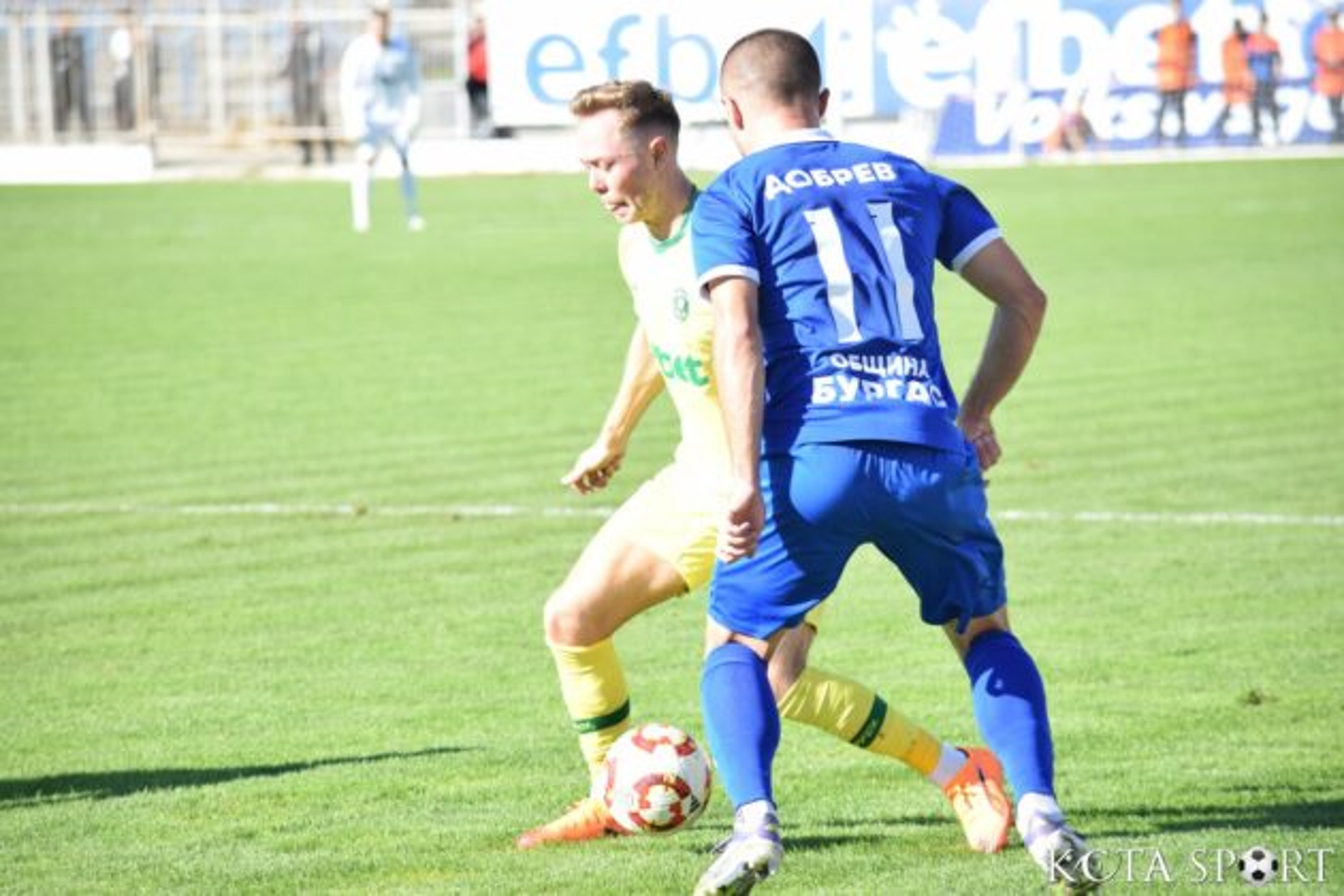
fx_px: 8399
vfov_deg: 6.1
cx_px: 672
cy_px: 448
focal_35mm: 225
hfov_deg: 9.1
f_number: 4.8
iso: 400
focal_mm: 150
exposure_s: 1/800
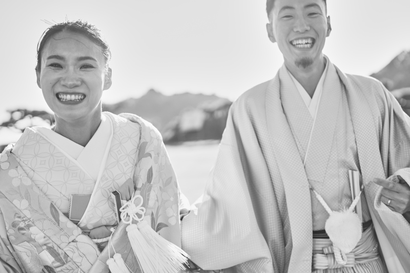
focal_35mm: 55
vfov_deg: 24.6
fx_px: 626
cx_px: 205
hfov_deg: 36.3
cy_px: 136
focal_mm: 55
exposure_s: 1/2000
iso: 100
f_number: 2.5
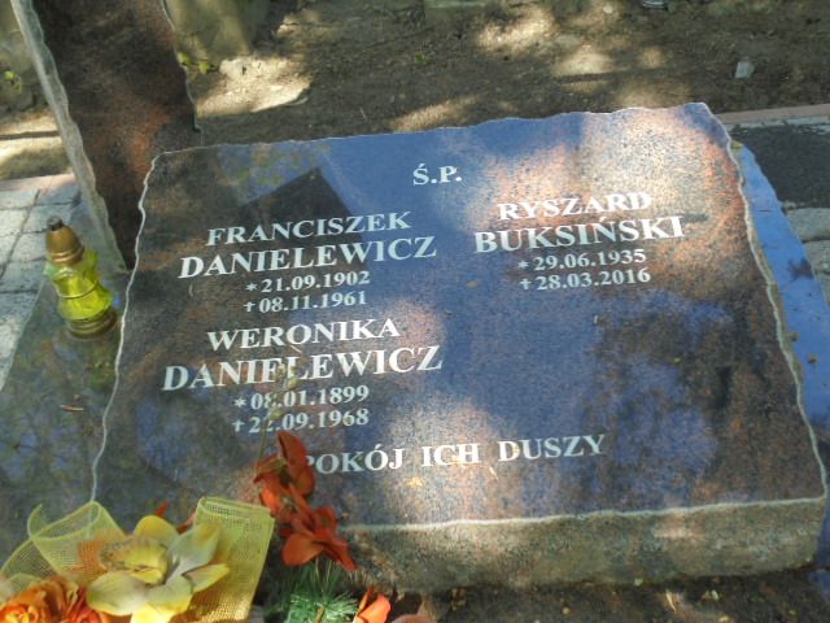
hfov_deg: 43.9
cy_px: 312
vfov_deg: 33.6
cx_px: 415
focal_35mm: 43
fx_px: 1031
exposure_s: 1/80
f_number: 4.5
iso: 100
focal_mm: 7.8
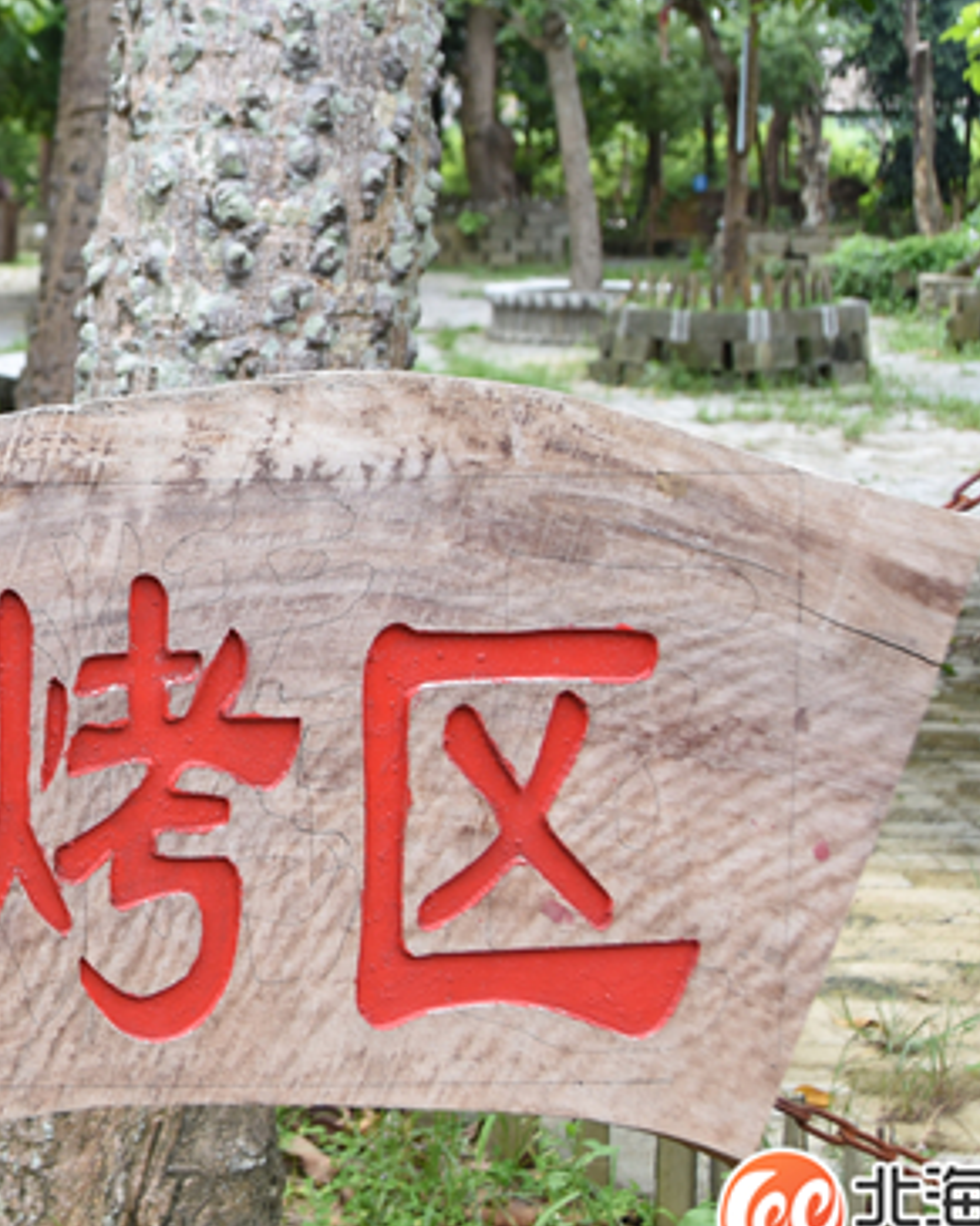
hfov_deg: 20.8
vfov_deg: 27.7
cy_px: 396
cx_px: -222
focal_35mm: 68
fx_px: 2466
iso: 100
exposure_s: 1/100
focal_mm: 22
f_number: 5.6
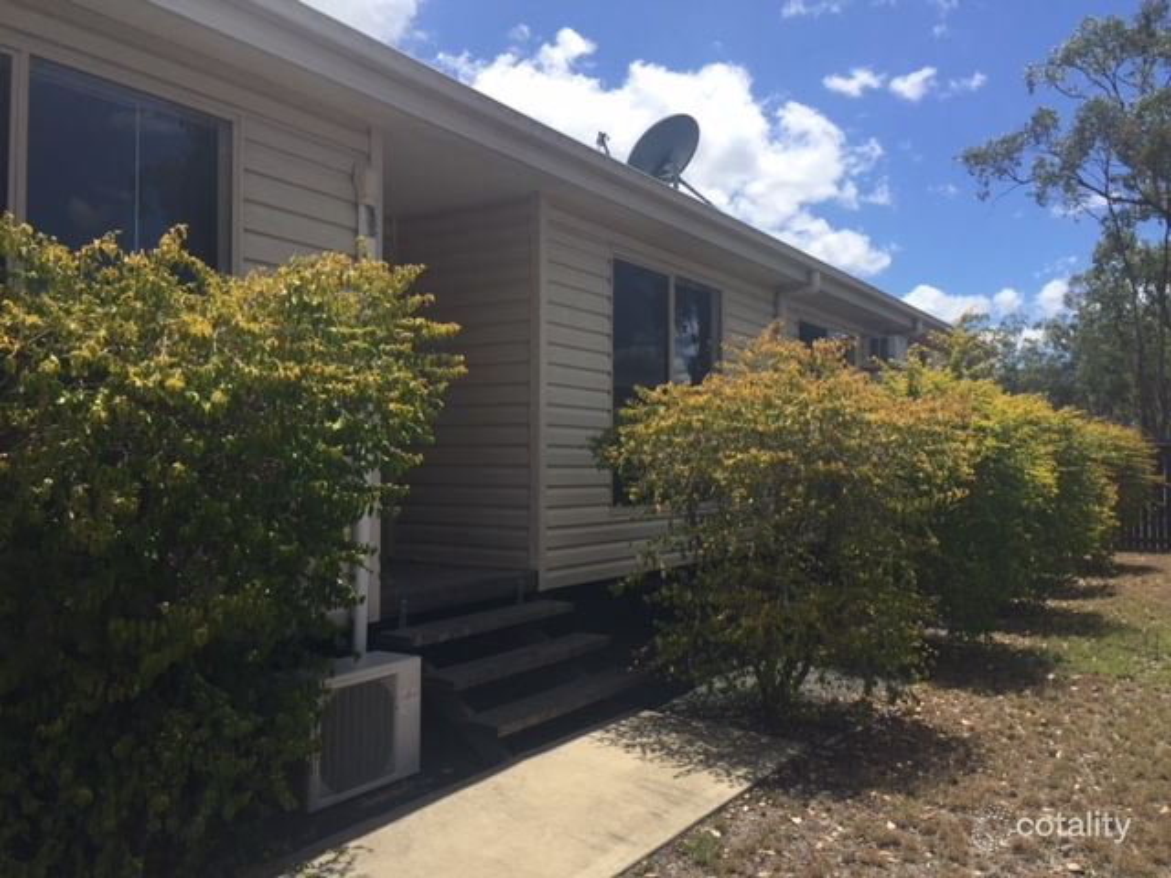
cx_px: 586
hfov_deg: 61.7
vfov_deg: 48.2
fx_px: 981
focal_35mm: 29
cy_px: 439
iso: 32
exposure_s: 1/2083
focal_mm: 4.15
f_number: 2.2
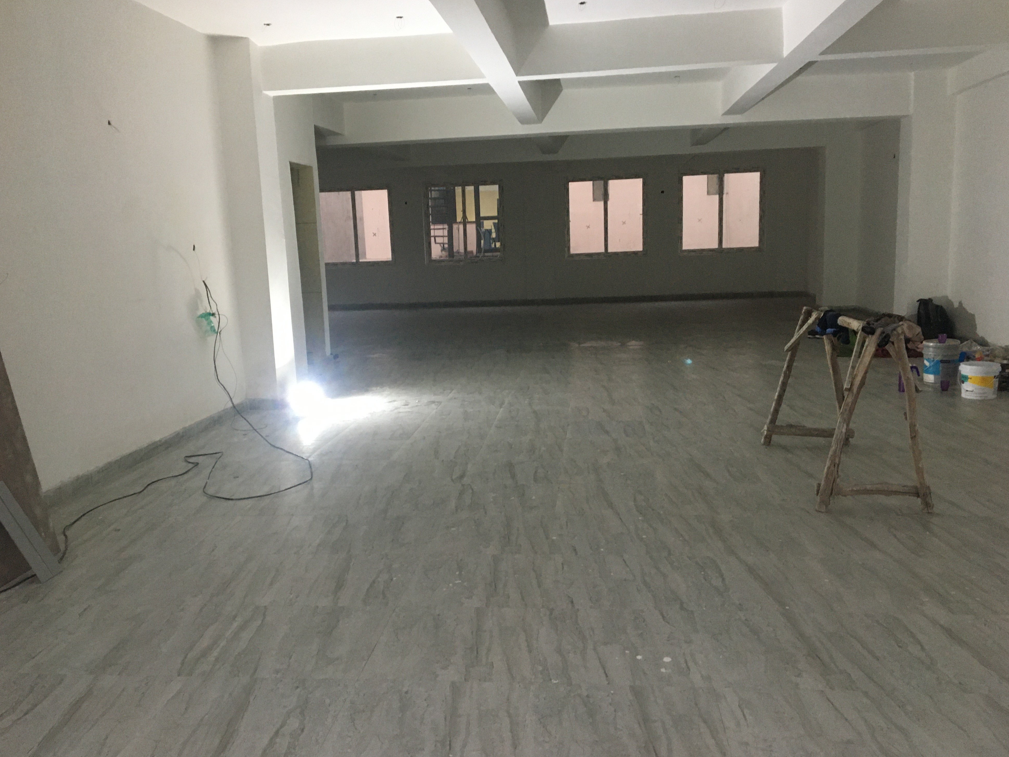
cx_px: 498
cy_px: 380
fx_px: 874
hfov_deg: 60.0
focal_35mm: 30
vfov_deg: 46.8
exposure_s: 1/33
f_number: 2.2
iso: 200
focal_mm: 4.15
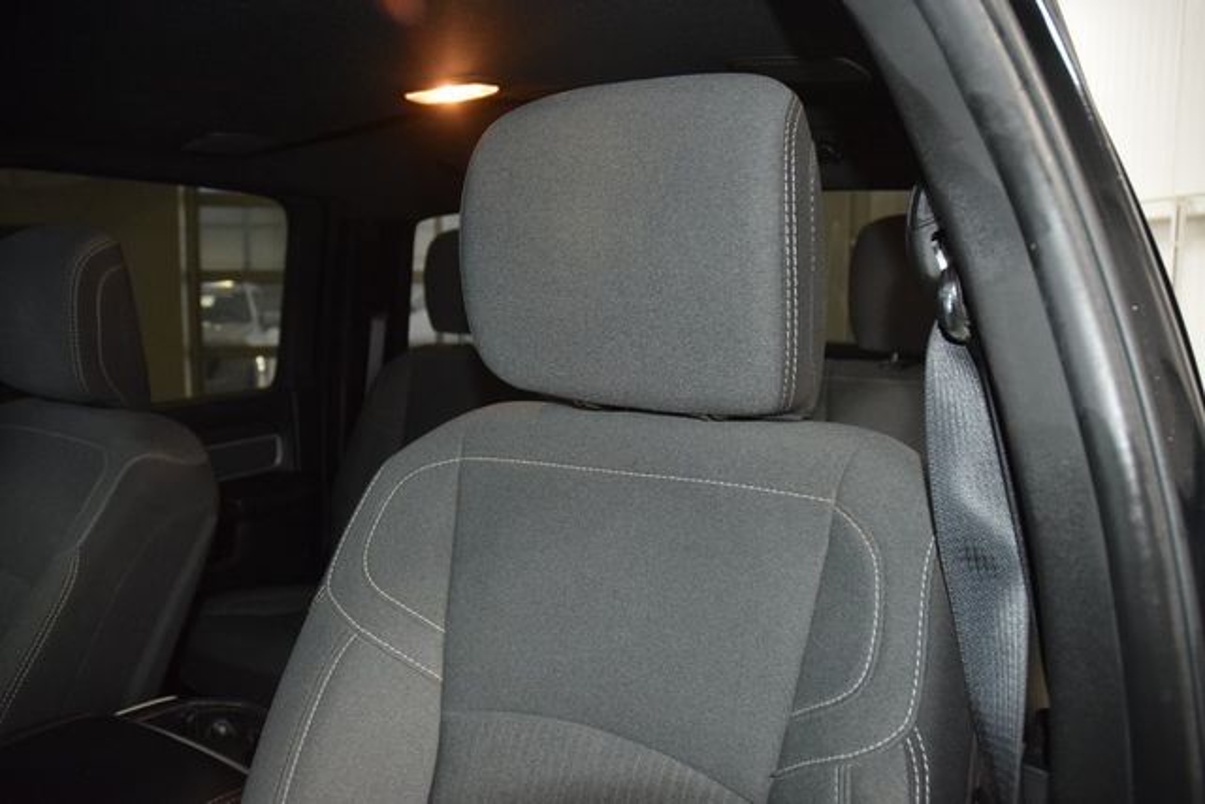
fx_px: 904
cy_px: 402
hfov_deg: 67.4
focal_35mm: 27
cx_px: 602
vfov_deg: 48.0
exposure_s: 1/80
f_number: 3.5
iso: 2200
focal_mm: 18
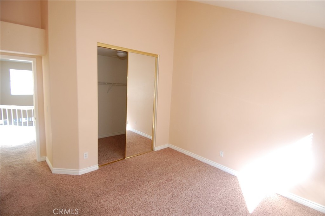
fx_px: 162
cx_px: 162
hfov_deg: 90.1
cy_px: 108
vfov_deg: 67.2
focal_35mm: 18
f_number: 4
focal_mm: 12
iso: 400
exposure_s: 1/30
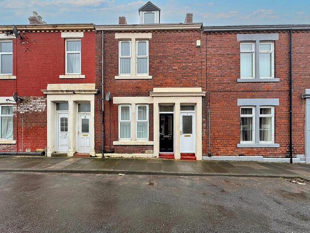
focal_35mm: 14
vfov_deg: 85.7
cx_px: 155
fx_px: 125
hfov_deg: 102.0
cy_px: 116
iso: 40
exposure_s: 1/132
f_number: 2.2
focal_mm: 2.2
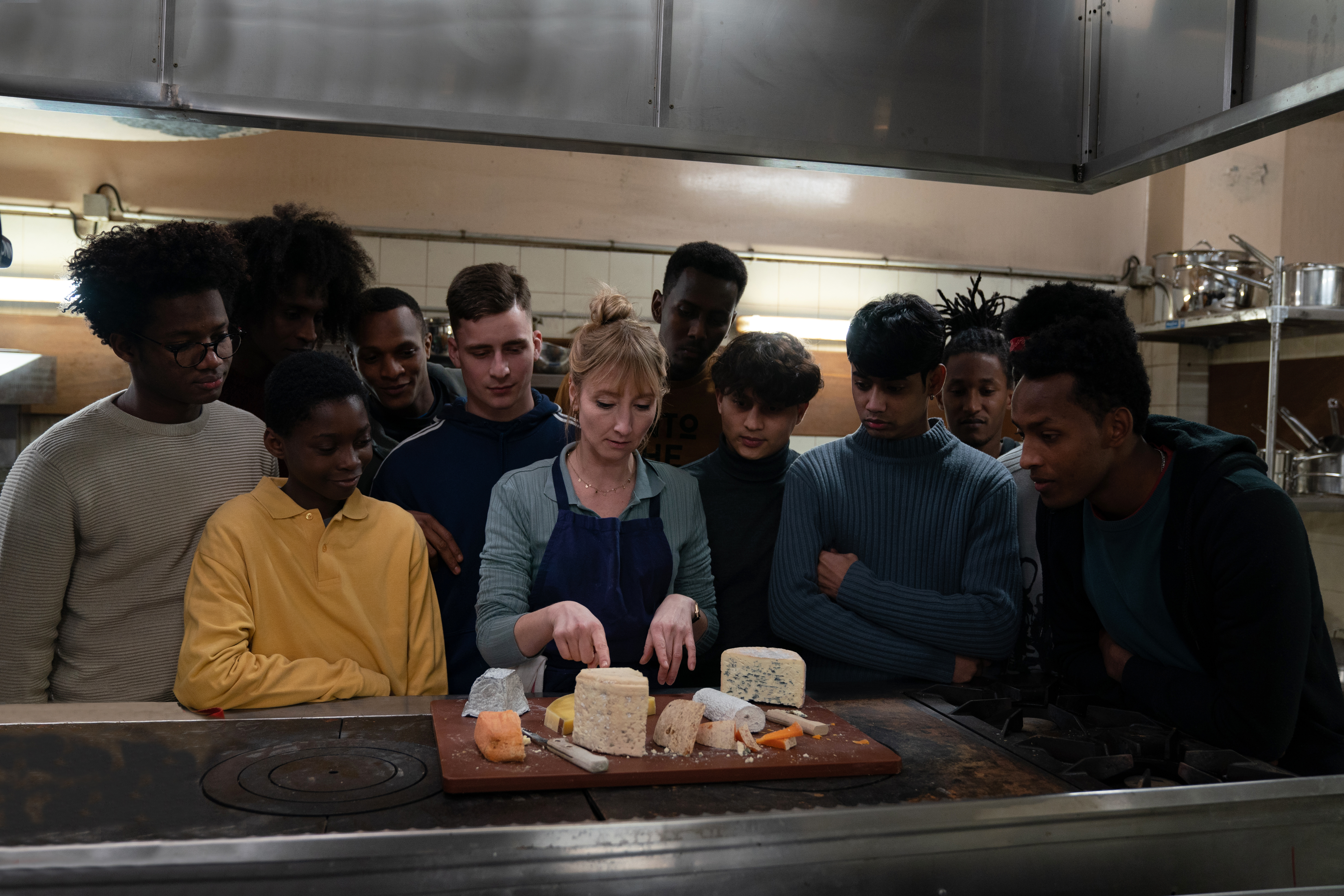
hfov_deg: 61.9
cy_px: 448
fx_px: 1120
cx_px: 672
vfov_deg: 43.6
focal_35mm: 30
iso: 1250
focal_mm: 30
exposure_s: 1/100
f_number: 3.2
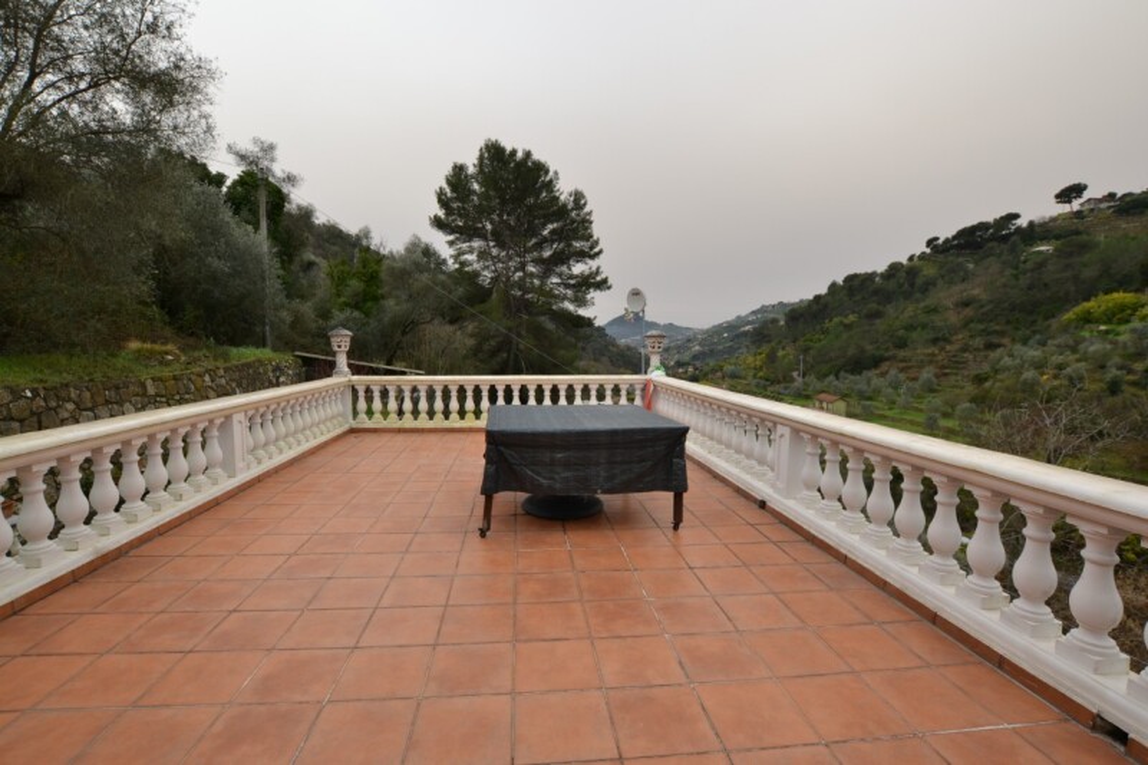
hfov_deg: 100.4
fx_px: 478
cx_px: 574
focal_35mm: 15
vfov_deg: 77.3
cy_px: 382
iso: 110
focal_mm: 10
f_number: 5.6
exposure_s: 1/125
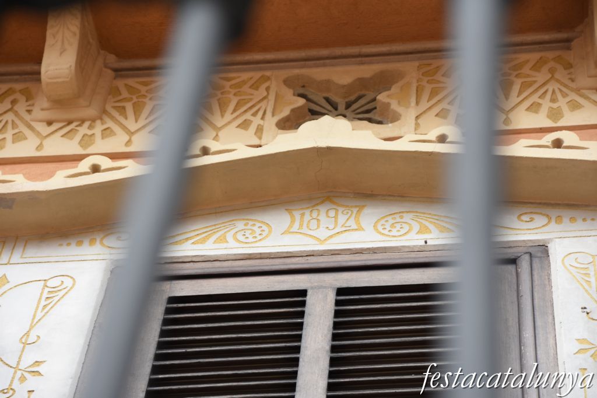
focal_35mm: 128
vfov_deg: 10.7
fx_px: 2114
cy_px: 199
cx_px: 298
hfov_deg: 16.1
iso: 400
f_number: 5.3
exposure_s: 1/320
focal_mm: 85
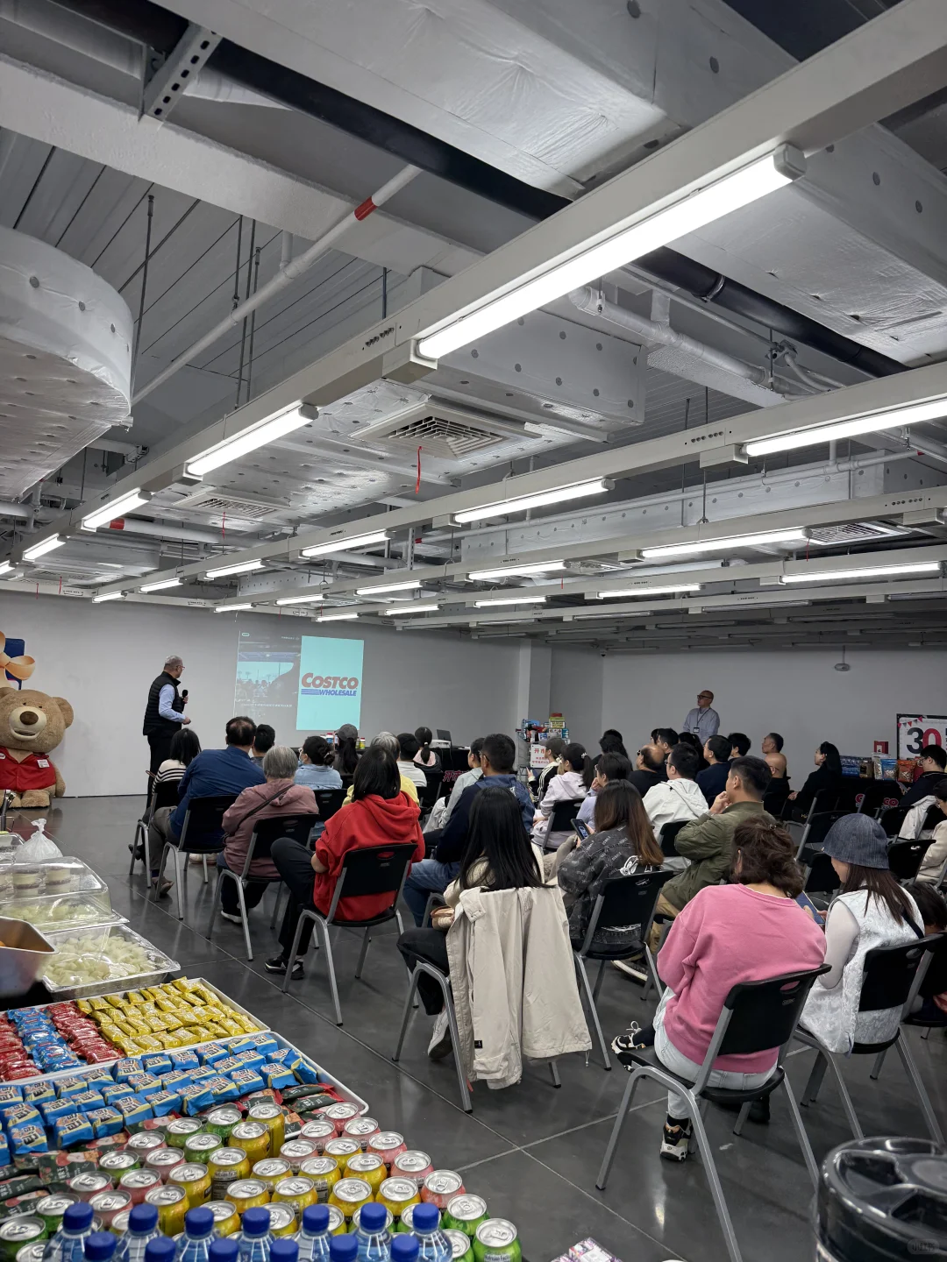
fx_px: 875
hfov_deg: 56.8
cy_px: 631
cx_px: 474
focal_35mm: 24
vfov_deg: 71.6
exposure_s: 1/100
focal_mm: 6.76
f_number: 1.78
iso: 80
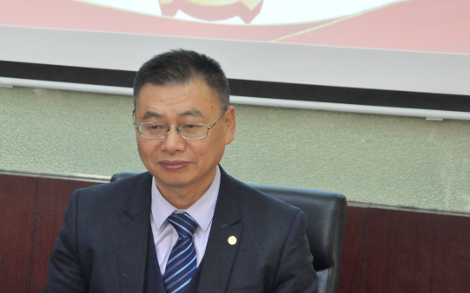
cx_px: 173
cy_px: 169
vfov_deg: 8.3
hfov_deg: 13.2
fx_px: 2024
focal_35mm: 158
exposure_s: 1/80
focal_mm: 70
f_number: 7.1
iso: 2200
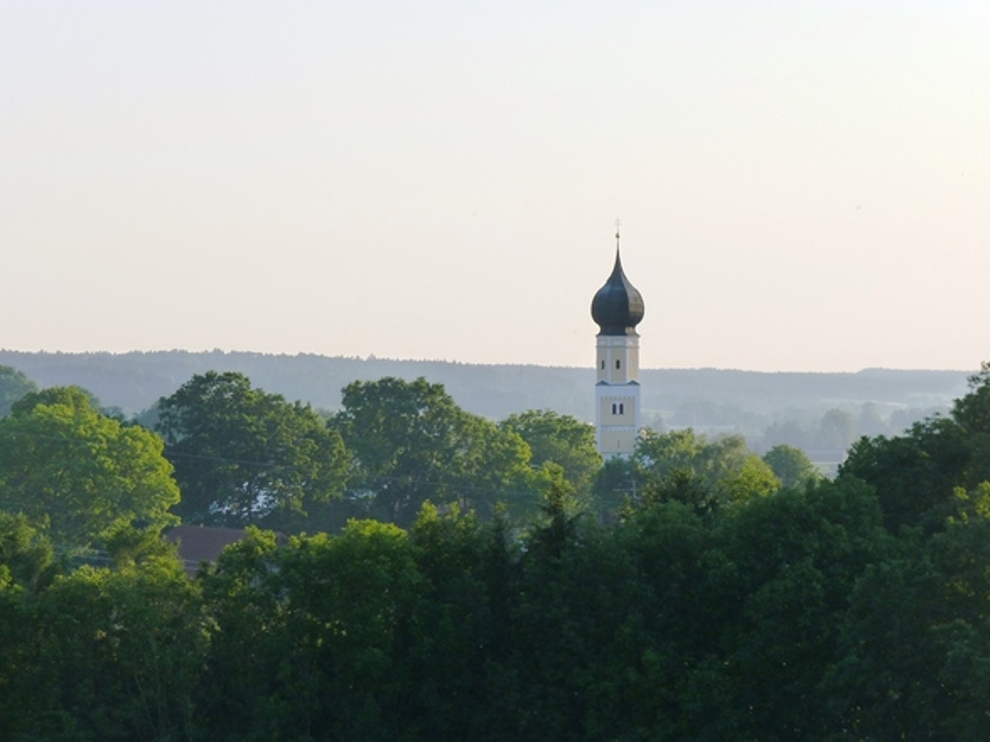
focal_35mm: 220
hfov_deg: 9.0
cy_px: 371
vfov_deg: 6.8
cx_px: 495
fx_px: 6291
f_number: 5.6
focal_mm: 39.2
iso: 125
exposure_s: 1/250
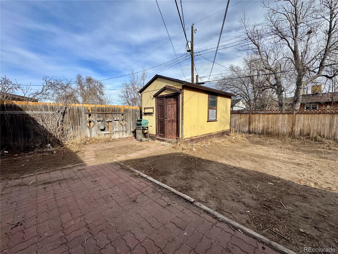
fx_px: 137
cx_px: 169
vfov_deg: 85.7
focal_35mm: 14
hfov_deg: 102.1
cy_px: 127
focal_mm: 2.22
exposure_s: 1/1299
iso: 50
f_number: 2.2
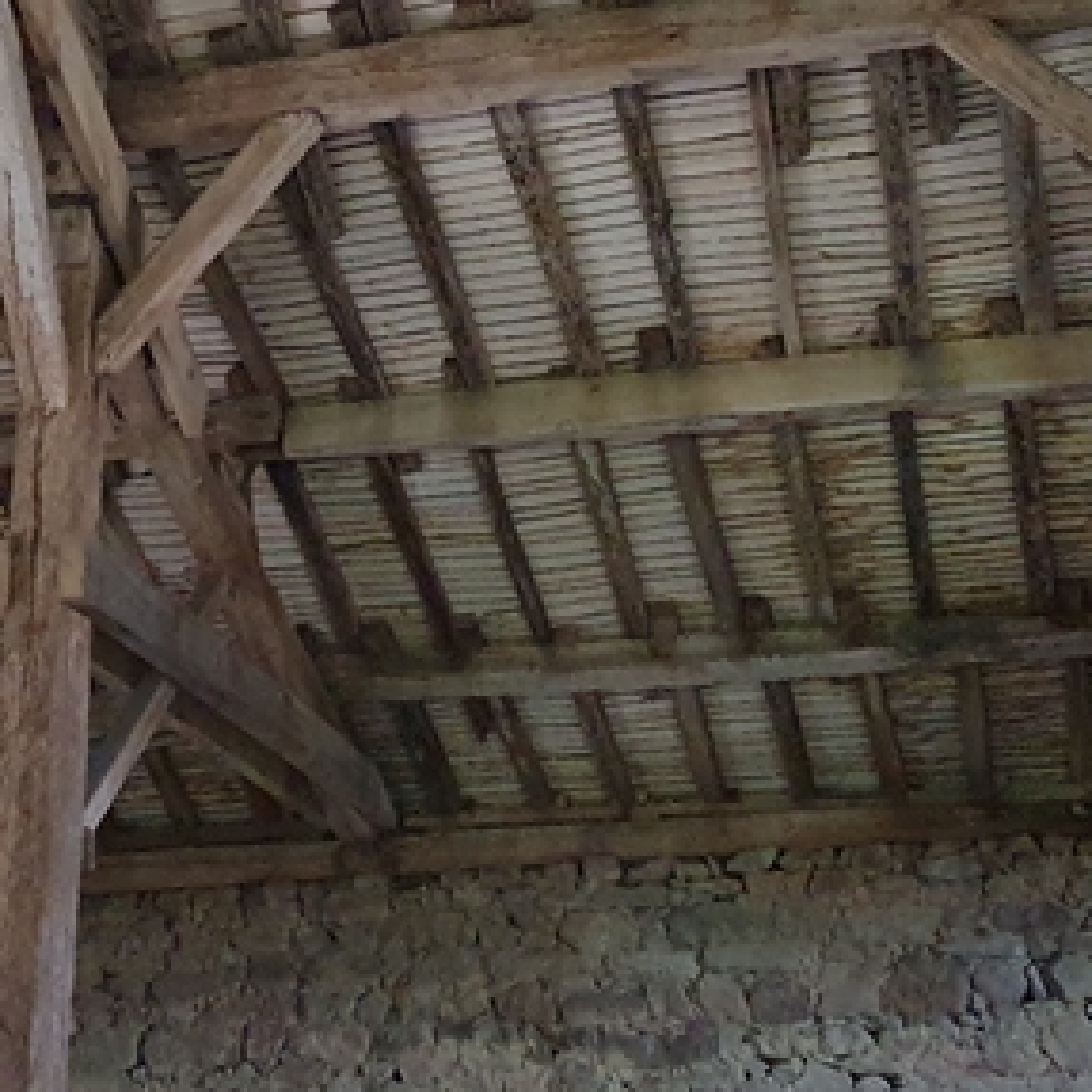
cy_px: 274
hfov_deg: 26.9
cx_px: 464
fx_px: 2284
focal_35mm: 64
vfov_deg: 26.5
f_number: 1.5
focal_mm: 4.32
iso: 1000
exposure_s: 1/10
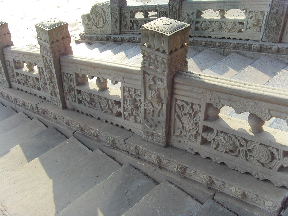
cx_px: 144
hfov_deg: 47.9
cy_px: 108
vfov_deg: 36.8
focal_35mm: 39
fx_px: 324
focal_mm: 6.6
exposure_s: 1/250
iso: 80
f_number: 3.5
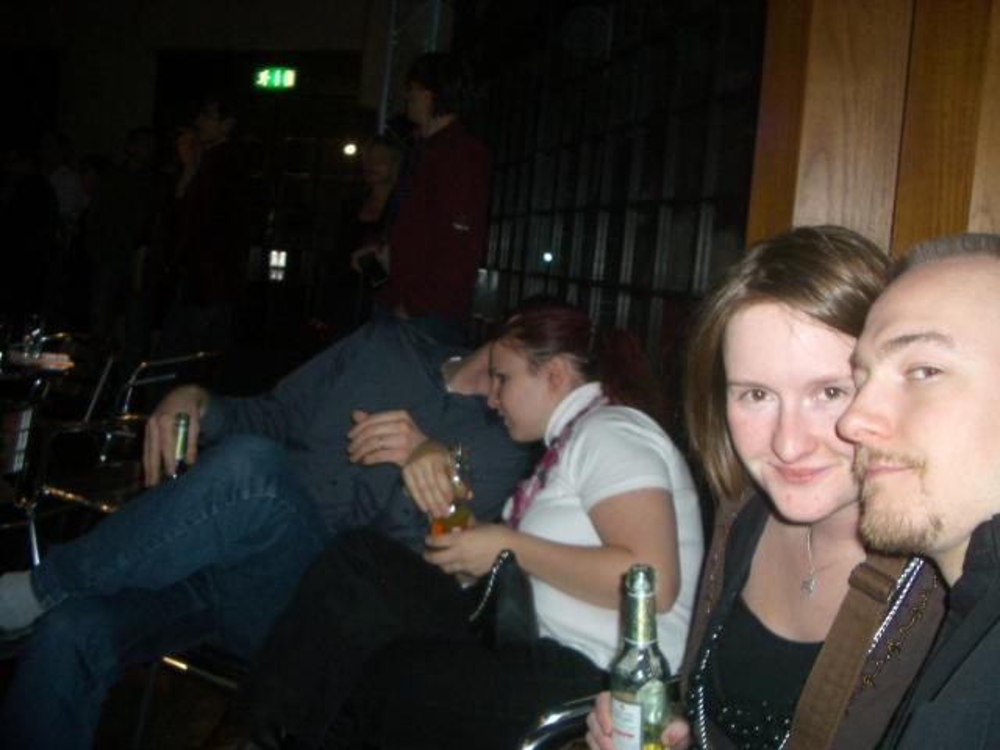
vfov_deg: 40.7
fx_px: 1011
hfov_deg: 52.6
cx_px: 500
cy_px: 375
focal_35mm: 35
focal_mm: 5.8
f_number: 2.6
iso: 100
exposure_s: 1/60
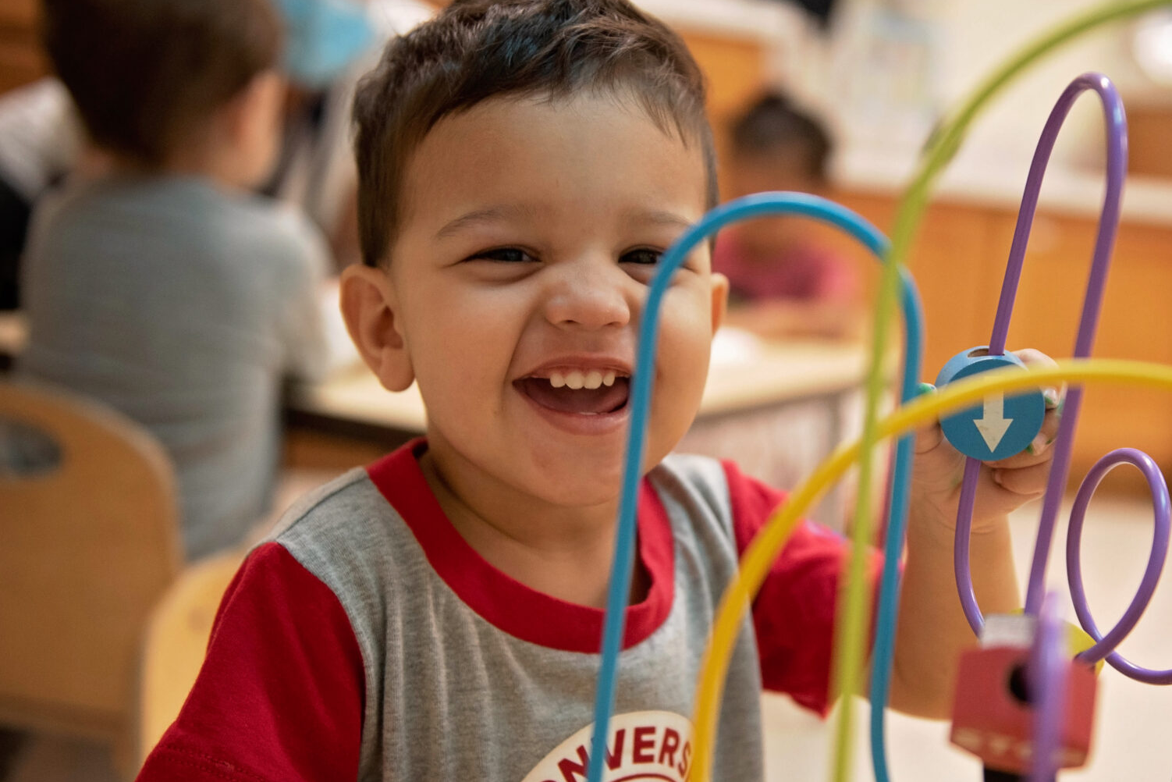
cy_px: 381
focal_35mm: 60
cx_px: 774
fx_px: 1954
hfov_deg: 33.1
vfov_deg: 22.6
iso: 2000
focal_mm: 44
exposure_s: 1/320
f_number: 2.8
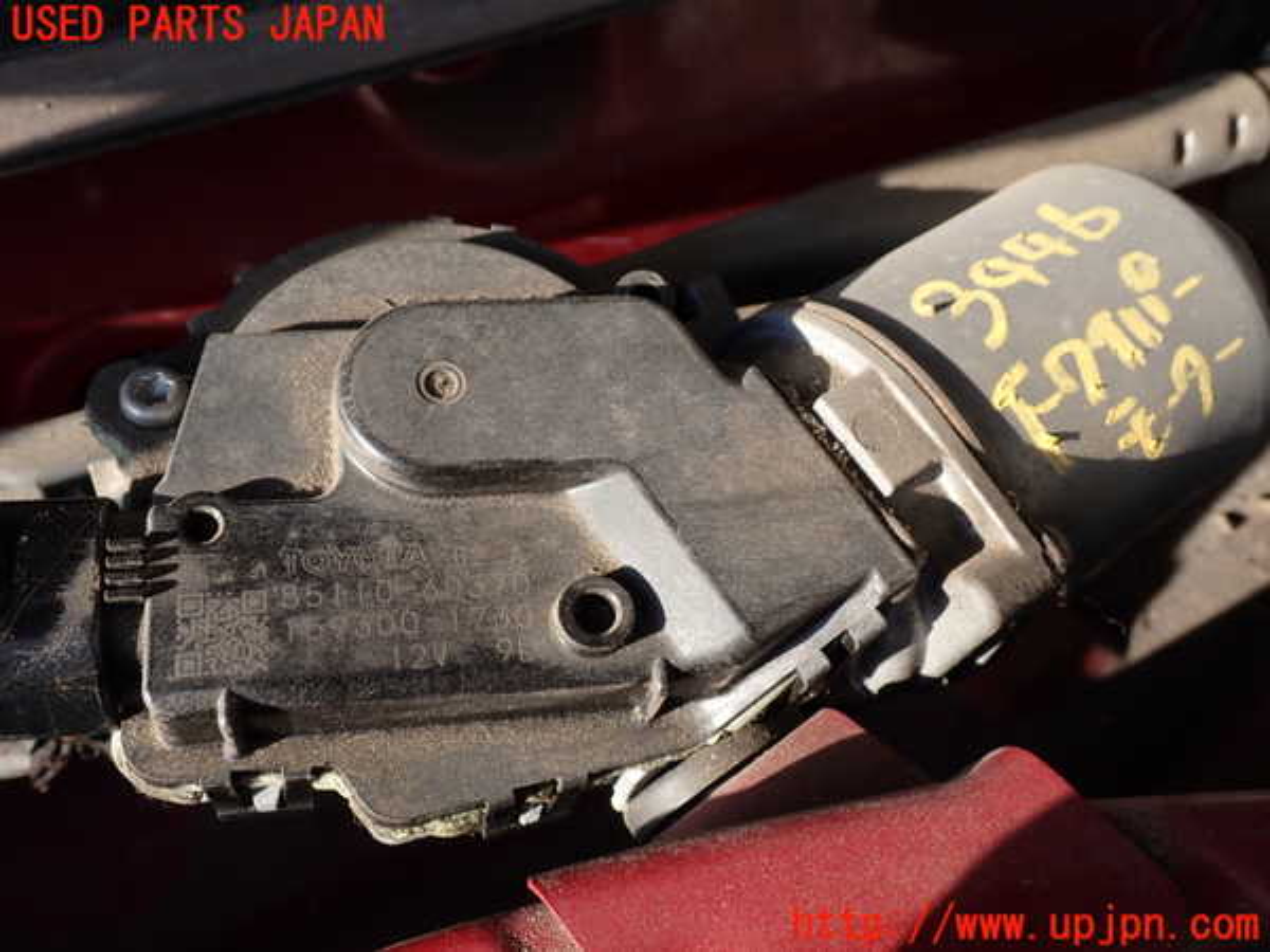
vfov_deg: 39.7
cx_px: 635
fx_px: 1321
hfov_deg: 51.4
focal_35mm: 36
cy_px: 476
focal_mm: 6.37
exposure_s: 1/200
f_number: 3.5
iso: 100
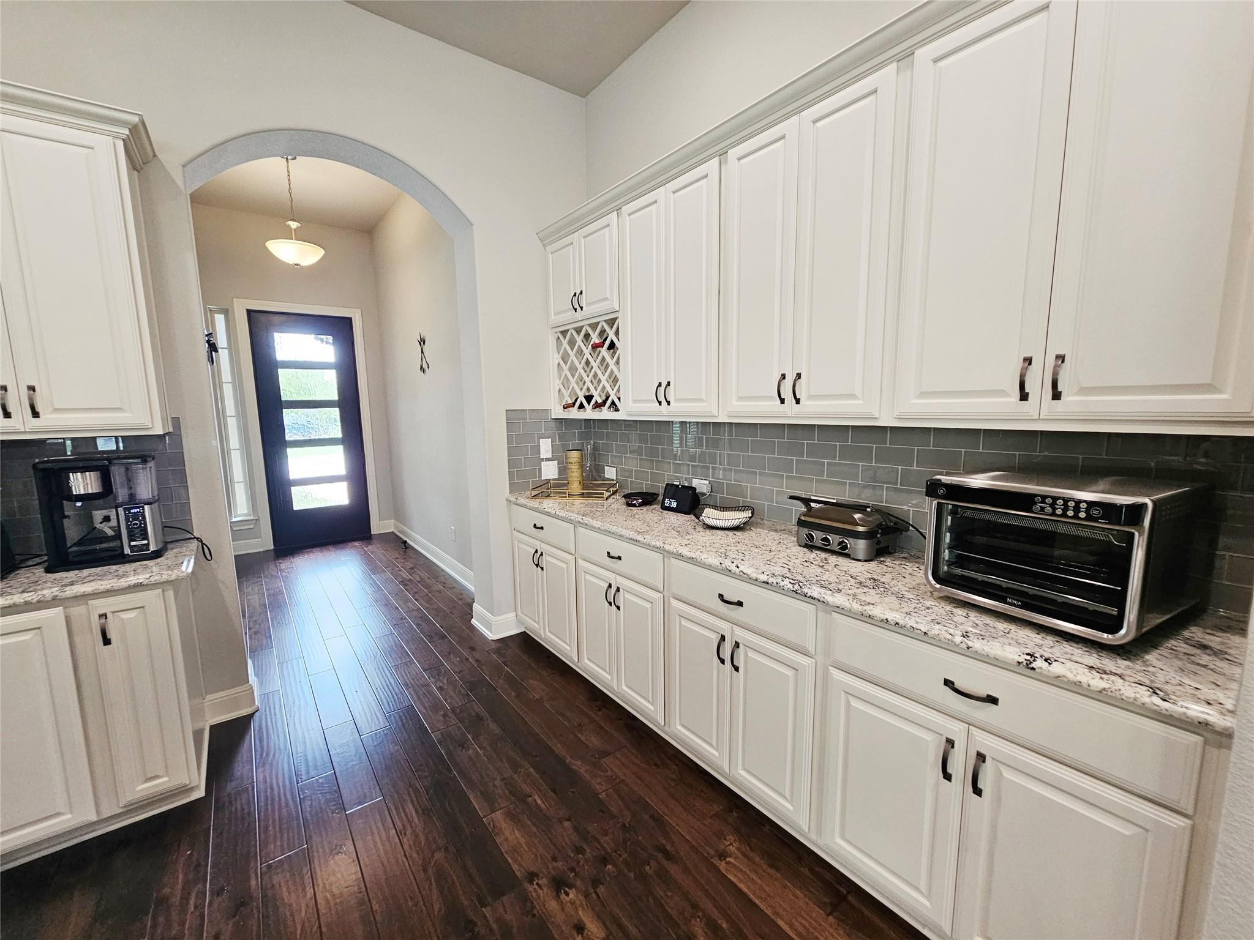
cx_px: 627
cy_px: 470
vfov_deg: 89.9
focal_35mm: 13
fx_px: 471
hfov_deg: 106.2
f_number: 2.2
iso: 200
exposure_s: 1/60
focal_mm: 2.2
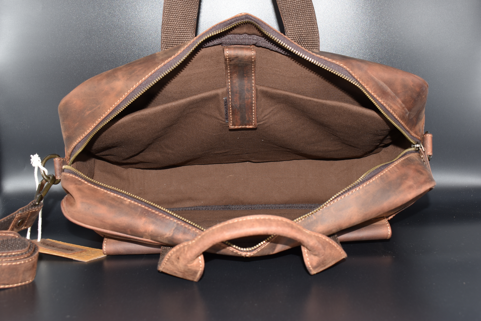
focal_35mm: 45
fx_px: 601
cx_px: 240
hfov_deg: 43.6
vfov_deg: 29.9
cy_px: 160
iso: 125
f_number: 8
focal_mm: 30
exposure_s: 1/60
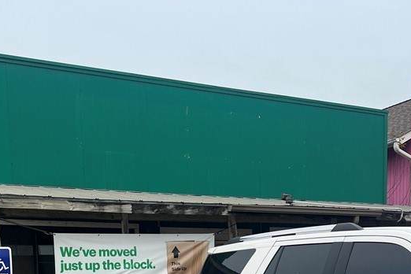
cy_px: 346
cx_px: 168
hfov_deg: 37.4
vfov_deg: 23.0
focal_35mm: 53
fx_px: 605
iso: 50
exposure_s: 1/2762
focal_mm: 5.7
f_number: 1.5
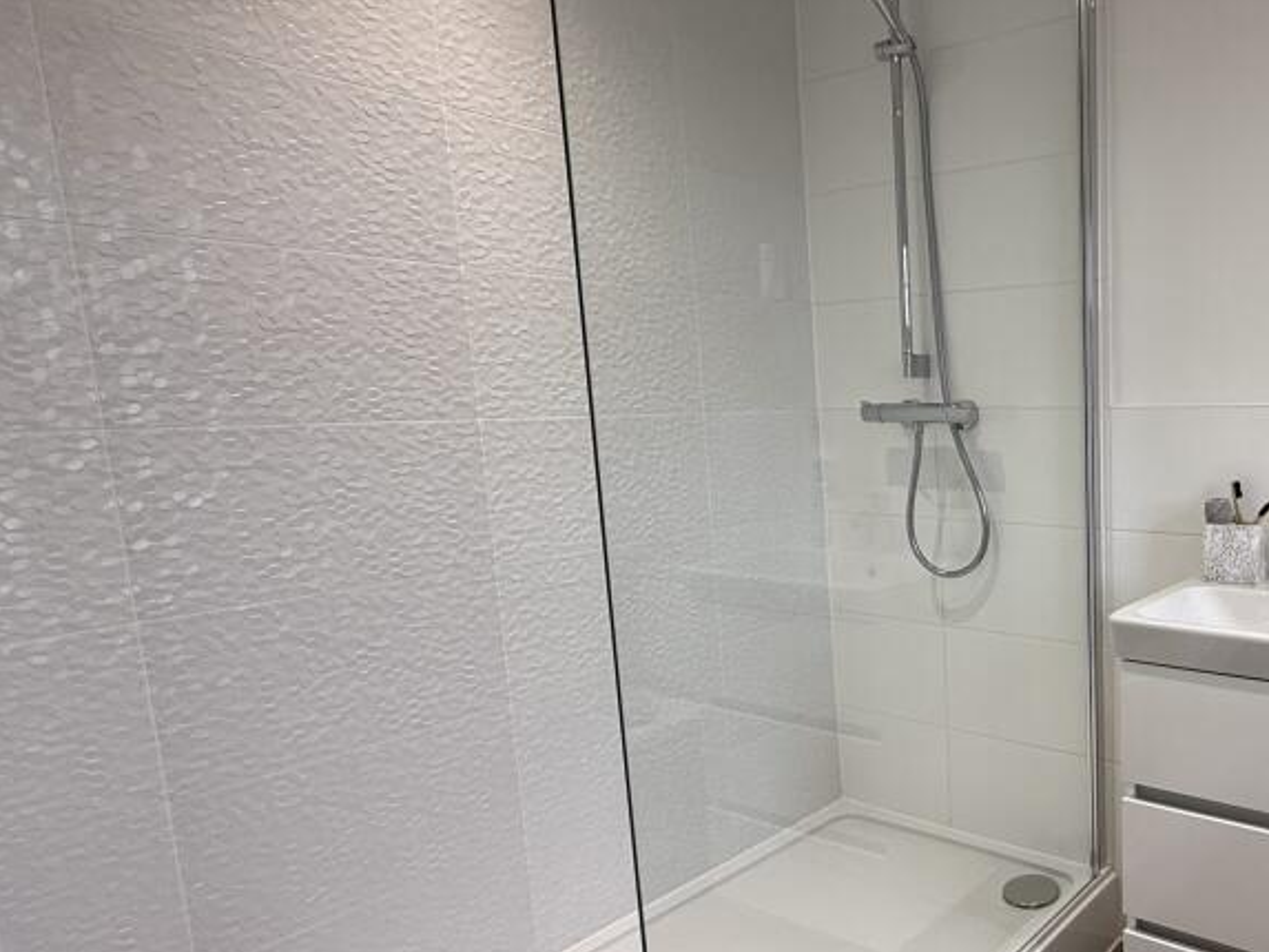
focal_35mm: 25
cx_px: 1094
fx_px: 917
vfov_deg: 54.8
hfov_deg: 60.8
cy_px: 527
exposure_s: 1/99
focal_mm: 2.22
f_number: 2.2
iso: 100
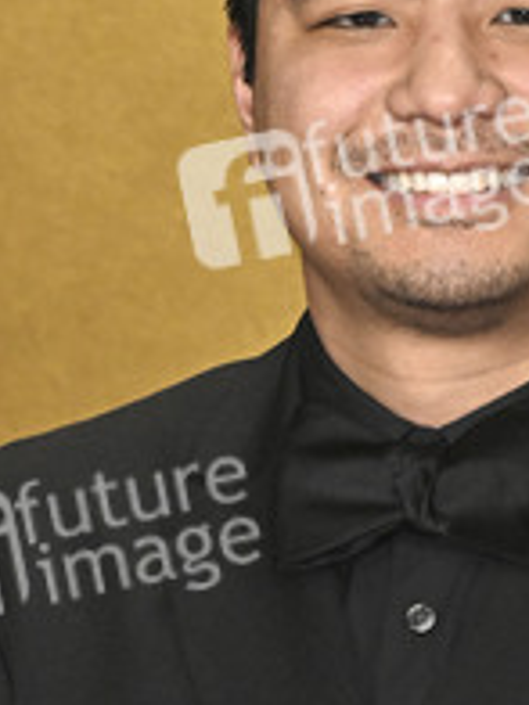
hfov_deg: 5.1
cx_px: 468
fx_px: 5909
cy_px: 363
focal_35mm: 290
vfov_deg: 6.8
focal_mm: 99
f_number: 5.6
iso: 2500
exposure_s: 1/320
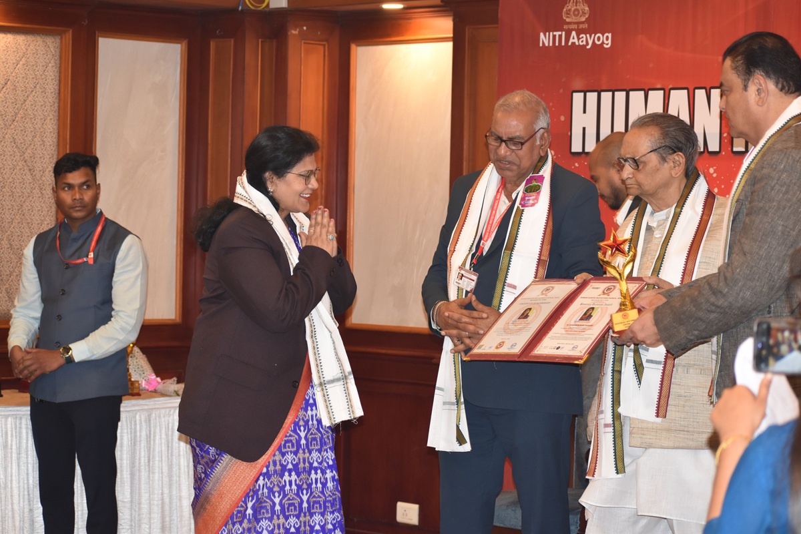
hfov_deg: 19.5
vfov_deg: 13.0
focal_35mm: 105
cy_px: 267
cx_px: 400
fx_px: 2336
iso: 1000
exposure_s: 1/60
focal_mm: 70
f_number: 4.5
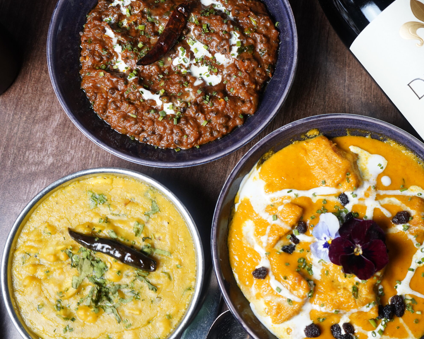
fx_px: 565
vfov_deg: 33.4
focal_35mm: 45
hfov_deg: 41.1
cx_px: 243
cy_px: 158
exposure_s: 1/100
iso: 1000
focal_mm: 37
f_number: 4
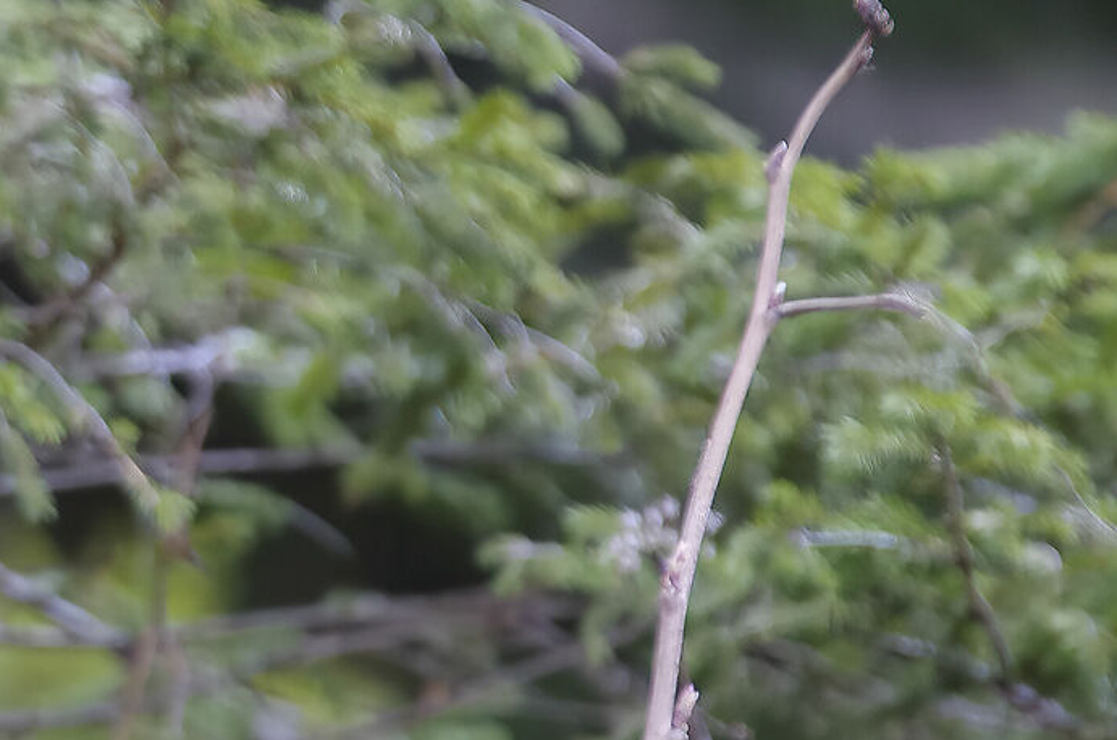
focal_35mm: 1042
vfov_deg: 1.3
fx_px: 32271
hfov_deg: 2.0
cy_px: 352
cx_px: -713
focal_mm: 200
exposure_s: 1/250
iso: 800
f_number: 3.2
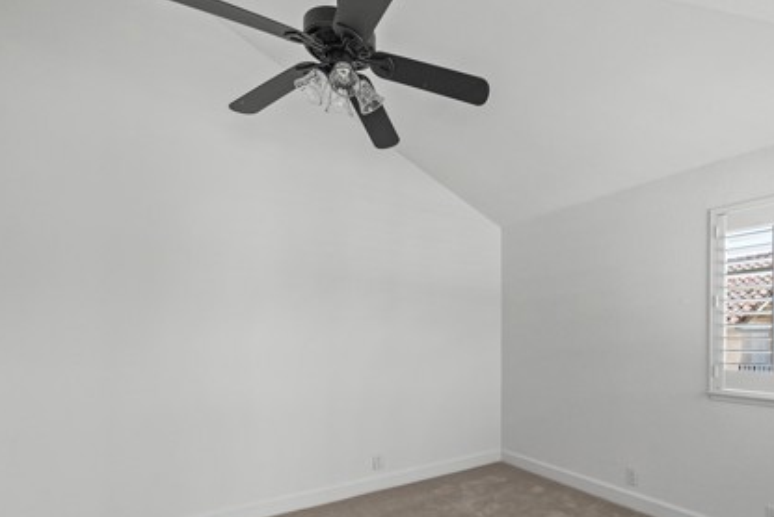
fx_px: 430
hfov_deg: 80.6
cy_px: 334
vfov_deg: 60.9
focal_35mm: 20
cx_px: 527
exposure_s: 1/40
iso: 1000
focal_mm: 13
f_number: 4
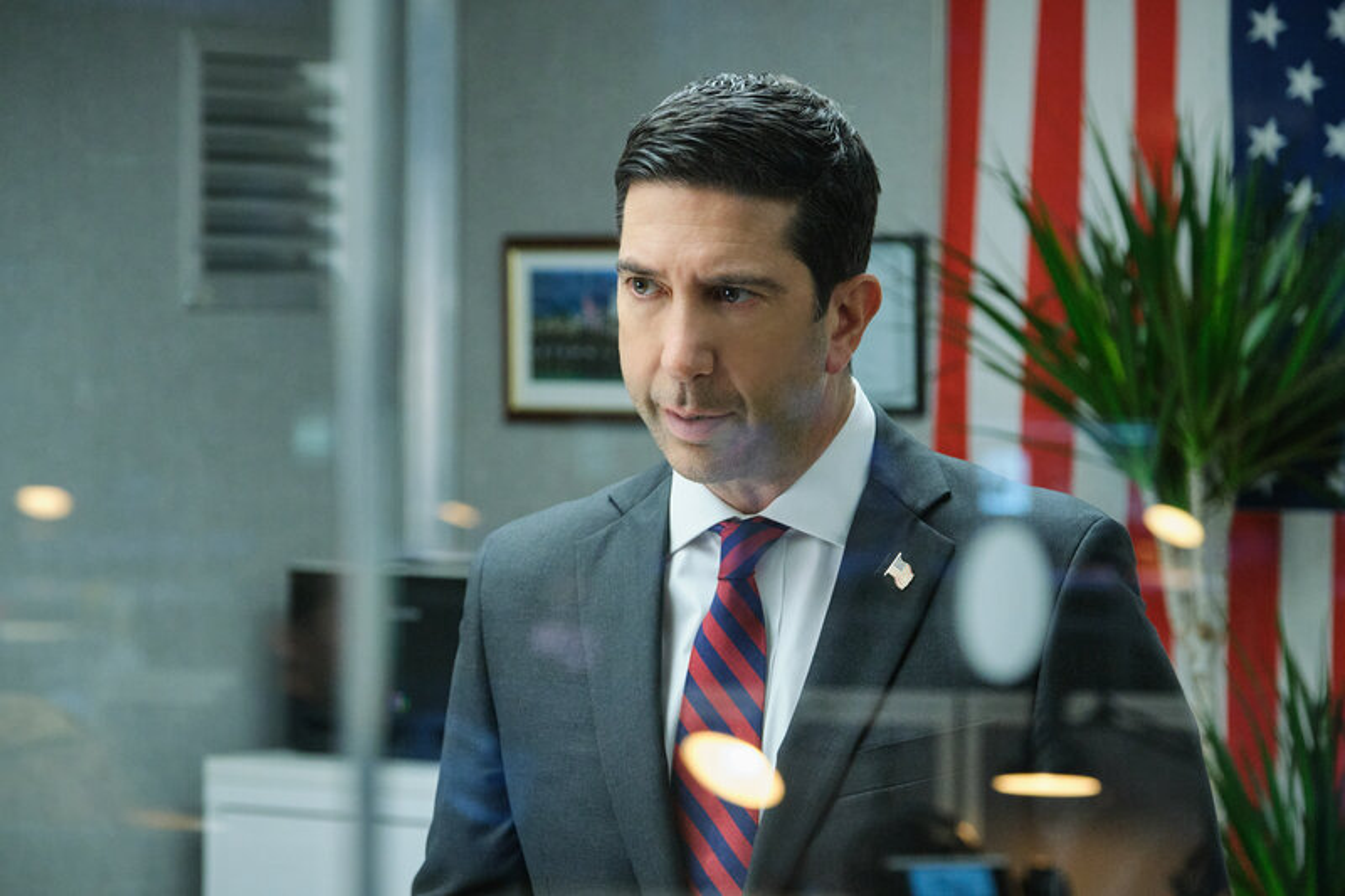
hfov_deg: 16.9
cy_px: 448
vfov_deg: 11.3
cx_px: 672
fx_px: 4519
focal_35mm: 121
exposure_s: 1/100
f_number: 4
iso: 8000
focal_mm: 80.4
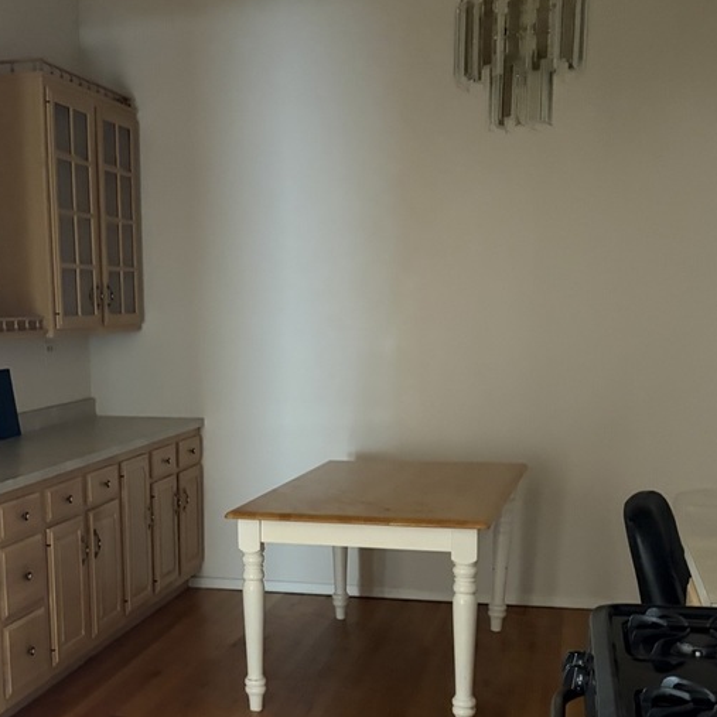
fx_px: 1148
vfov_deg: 34.1
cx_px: 191
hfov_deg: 34.1
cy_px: 522
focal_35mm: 49
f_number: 1.6
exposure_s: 1/30
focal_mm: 5.96
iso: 800
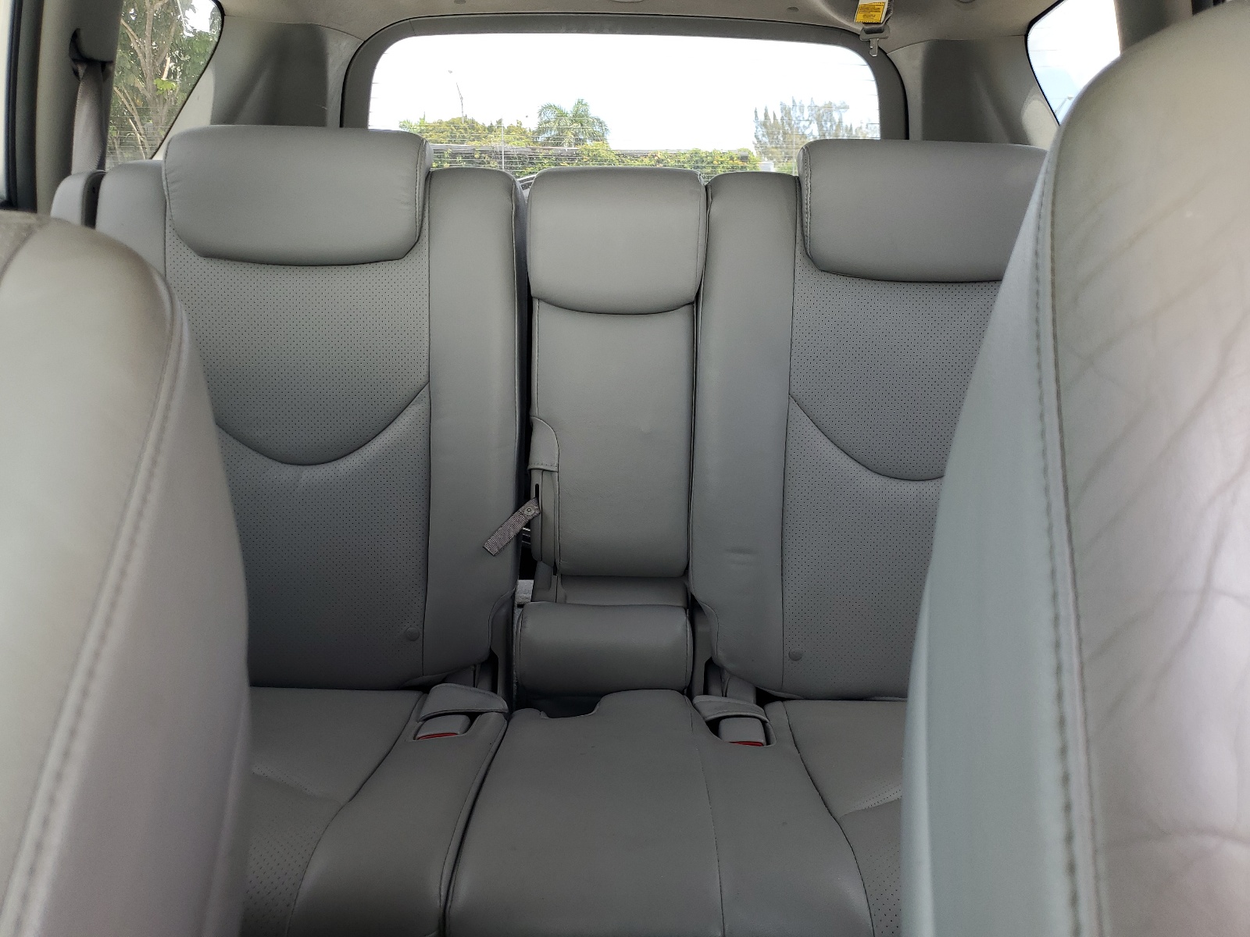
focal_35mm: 26
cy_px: 468
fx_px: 939
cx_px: 625
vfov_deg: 53.1
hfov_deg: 67.3
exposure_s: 1/213
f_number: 1.5
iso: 50
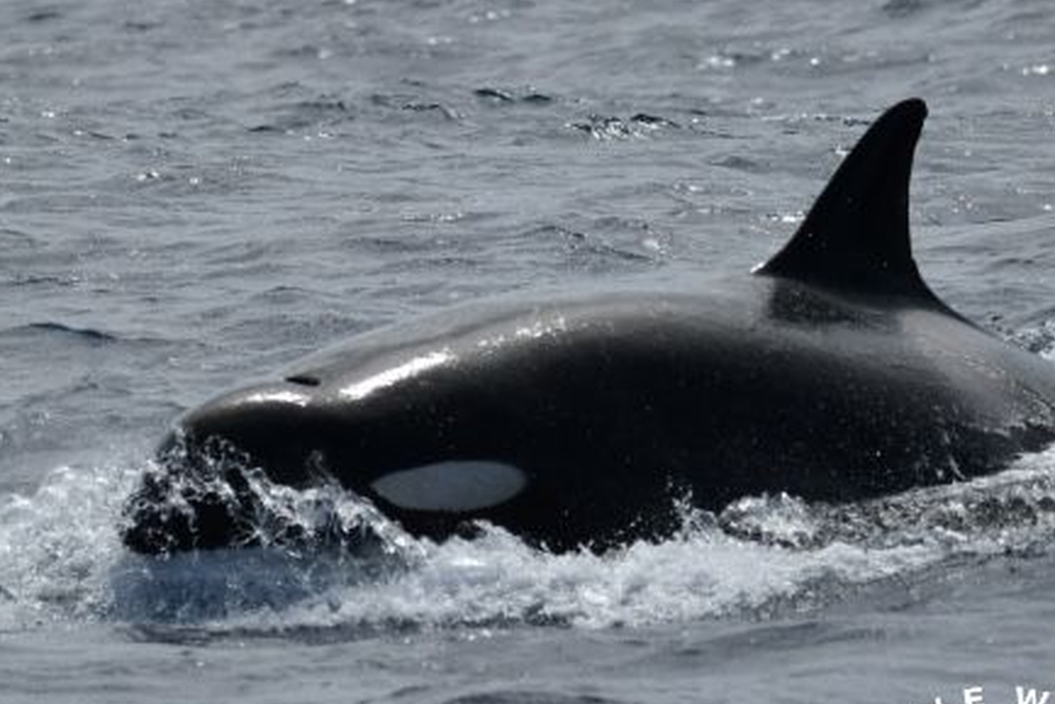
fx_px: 12986
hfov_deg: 4.6
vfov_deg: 3.1
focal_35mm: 443
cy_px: 376
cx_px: 205
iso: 500
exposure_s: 1/8000
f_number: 5.6
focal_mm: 240
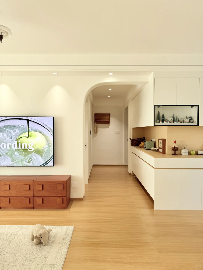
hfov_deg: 56.8
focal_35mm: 24
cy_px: 135
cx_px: 102
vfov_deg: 71.6
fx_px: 188
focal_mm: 6.76
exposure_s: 1/144
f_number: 1.78
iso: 50
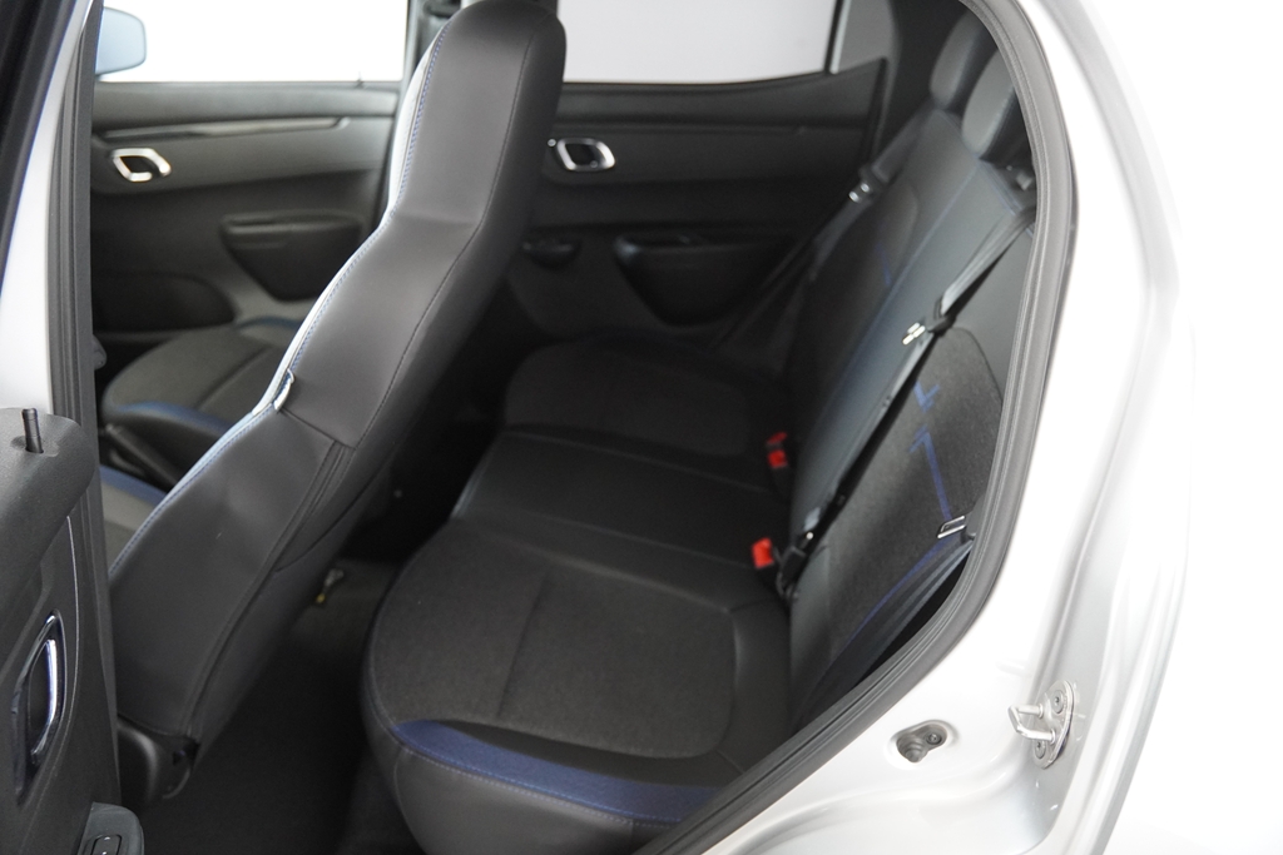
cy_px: 428
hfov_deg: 61.9
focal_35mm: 30
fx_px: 1069
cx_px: 642
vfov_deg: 43.6
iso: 2500
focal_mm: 20
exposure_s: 1/160
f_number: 2.8
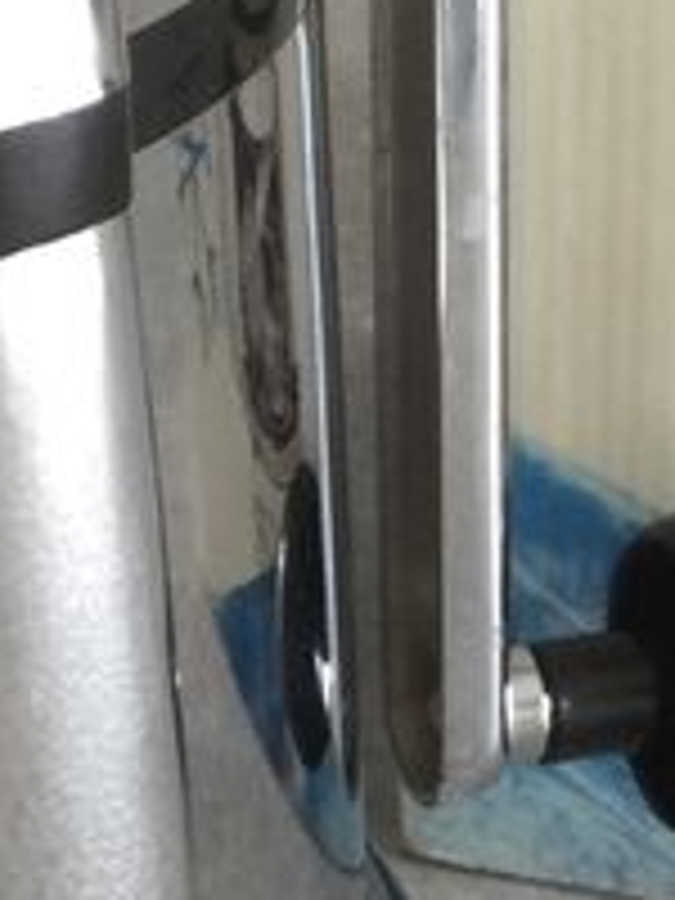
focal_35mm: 155
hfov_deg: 9.6
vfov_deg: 12.7
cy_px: 423
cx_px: 531
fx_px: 4030
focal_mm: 3.3
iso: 80
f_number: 2.4
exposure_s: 1/33
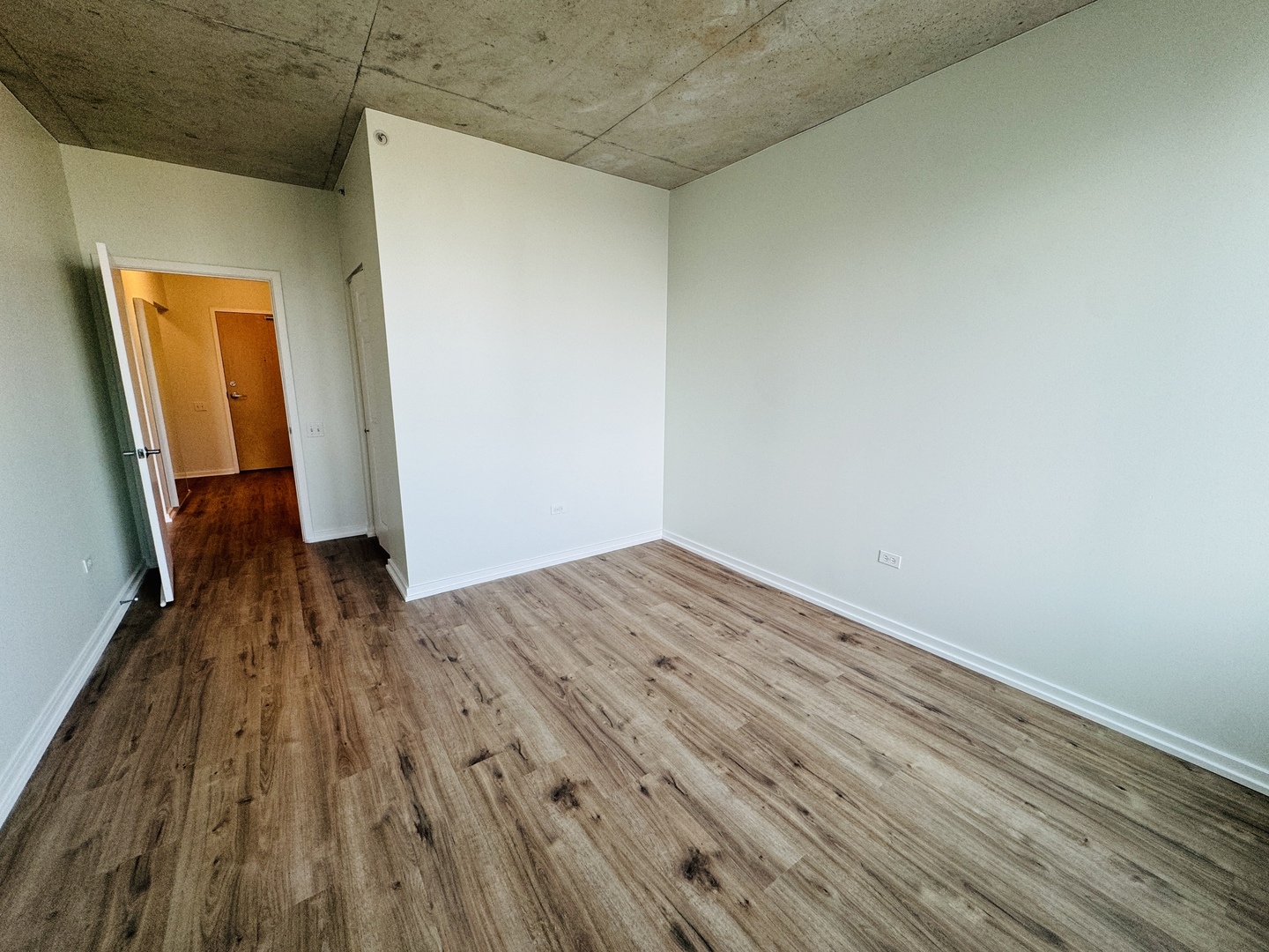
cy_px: 476
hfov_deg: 102.1
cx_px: 634
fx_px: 513
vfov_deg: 85.7
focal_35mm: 14
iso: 80
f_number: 2.2
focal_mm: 2.22
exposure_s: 1/99
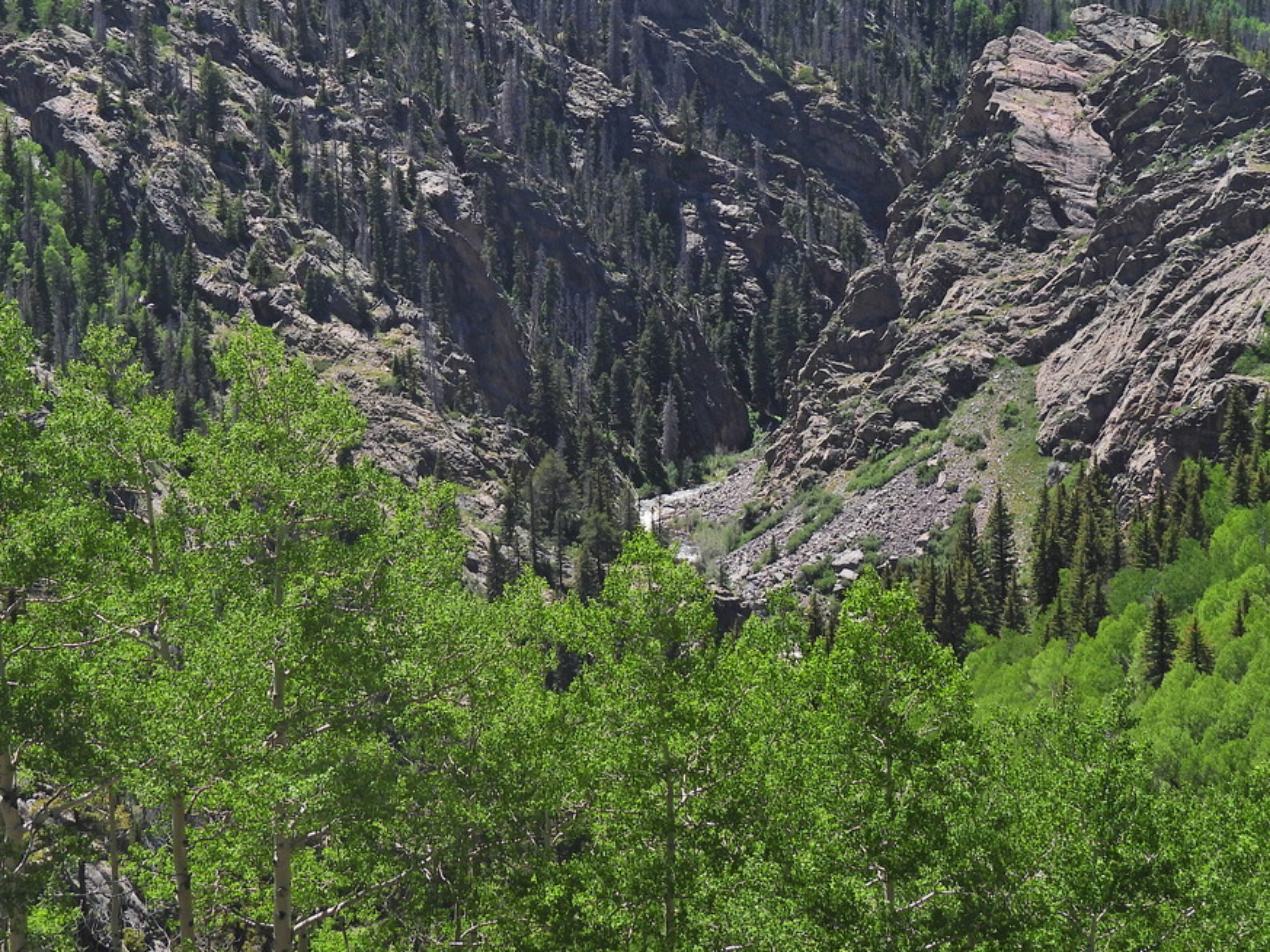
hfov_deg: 22.2
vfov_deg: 16.7
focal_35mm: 88
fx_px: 3229
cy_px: 267
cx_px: 602
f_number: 3.5
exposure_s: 1/1000
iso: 100
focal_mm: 10.7
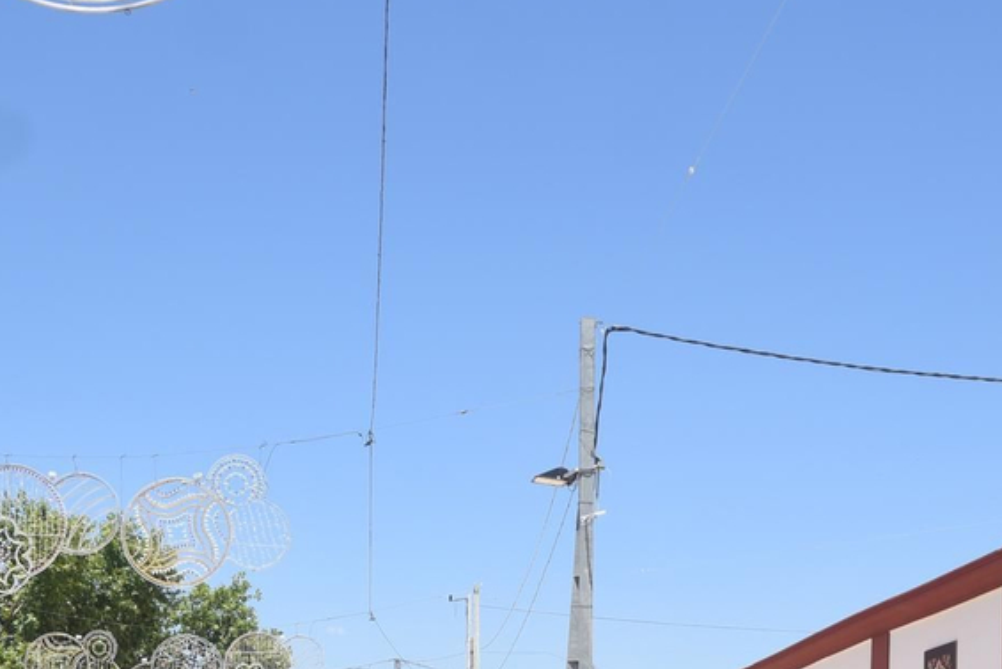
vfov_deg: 18.4
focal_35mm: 68
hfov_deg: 29.6
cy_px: 921
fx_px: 1893
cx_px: 434
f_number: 2.8
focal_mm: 24
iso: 100
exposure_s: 1/1250
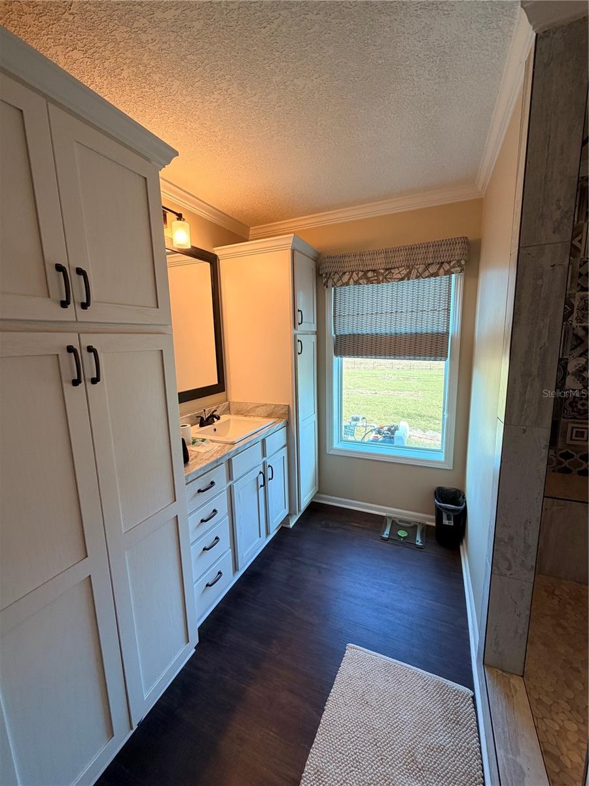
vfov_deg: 102.1
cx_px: 294
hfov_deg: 85.7
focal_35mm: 14
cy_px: 393
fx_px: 318
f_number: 2.2
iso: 200
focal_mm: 2.22
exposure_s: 1/120
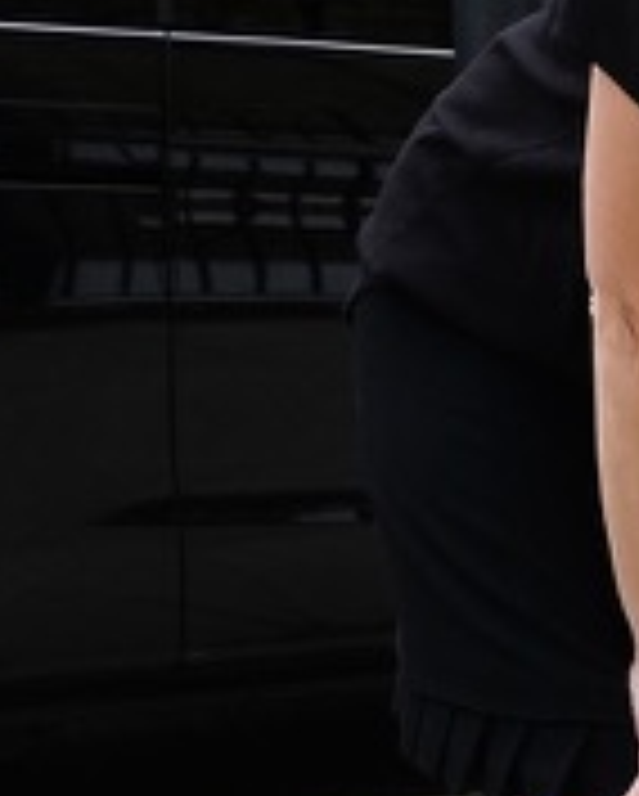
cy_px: 324
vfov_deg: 13.9
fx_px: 3257
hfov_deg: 10.2
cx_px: 1377
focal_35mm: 138
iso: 200
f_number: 5.6
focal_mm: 16
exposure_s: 1/250
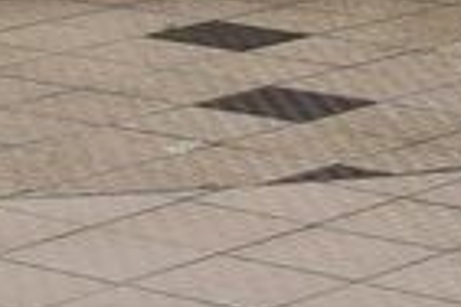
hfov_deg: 6.8
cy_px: -596
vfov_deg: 4.5
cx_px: -383
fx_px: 3773
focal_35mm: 295
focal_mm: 27
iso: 500
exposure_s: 1/30
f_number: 7.1
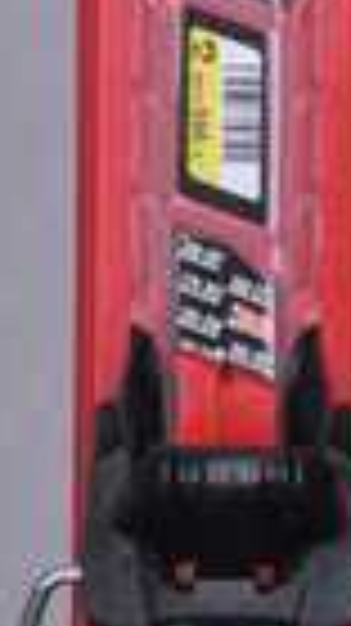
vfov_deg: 5.3
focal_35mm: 406
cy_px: 198
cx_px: 479
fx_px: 6730
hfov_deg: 3.0
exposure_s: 1/125
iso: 3200
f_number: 9.5
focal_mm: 80
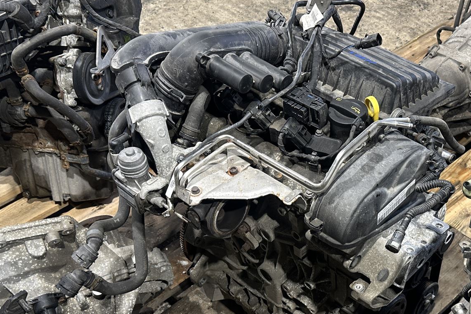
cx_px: 291
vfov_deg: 29.5
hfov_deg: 43.3
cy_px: 230
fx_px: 589
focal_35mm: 45
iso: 125
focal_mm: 6.86
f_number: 1.78
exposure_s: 1/50
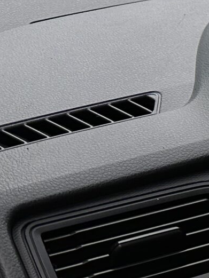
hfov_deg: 9.2
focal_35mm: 118
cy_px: 243
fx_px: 950
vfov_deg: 16.5
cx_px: 682
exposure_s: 1/211
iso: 64
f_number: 1.78
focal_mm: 6.86
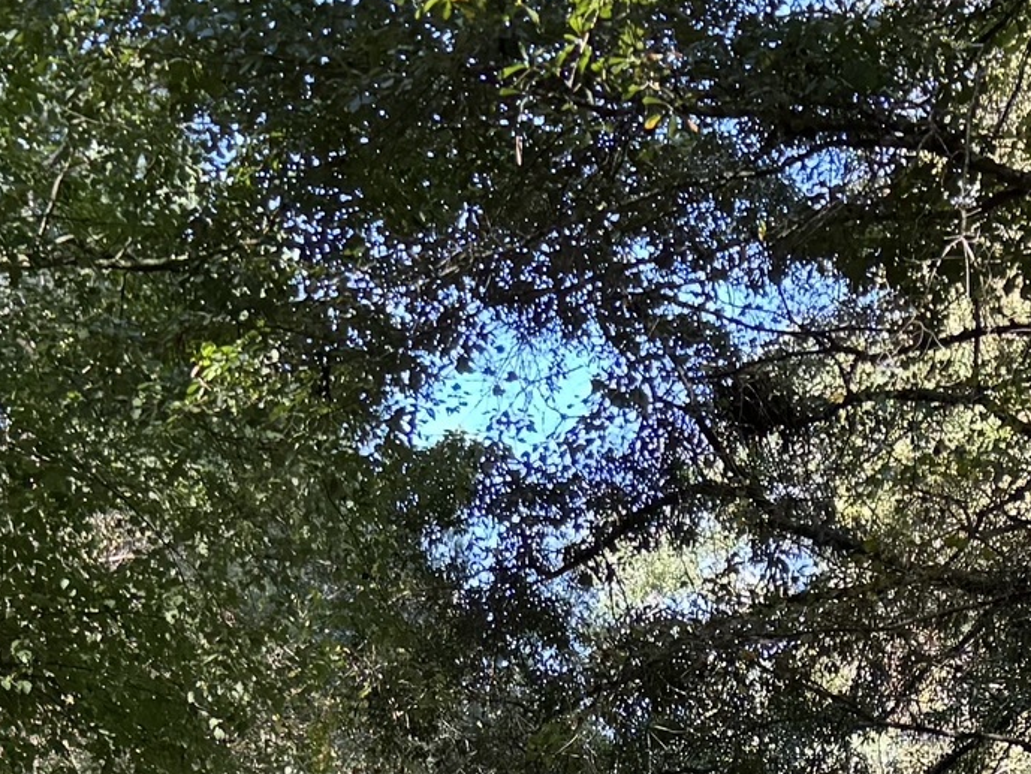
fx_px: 3187
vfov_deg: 12.4
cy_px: 1479
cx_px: 596
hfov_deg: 18.4
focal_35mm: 107
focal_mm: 6.76
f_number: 1.78
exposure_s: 1/121
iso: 64
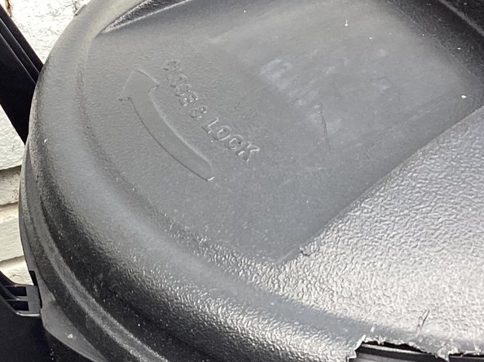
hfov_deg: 24.7
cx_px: 233
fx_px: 1104
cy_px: 223
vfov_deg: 18.6
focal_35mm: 79
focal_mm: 3.3
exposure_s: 1/100
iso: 50
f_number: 2.4
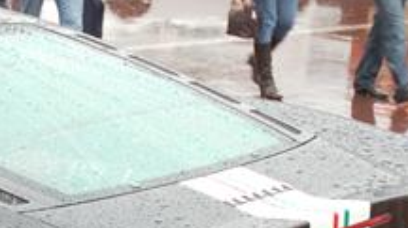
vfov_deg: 8.4
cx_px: -63
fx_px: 1532
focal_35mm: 142
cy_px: 268
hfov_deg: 14.7
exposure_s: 1/50
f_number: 3.8
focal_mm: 27
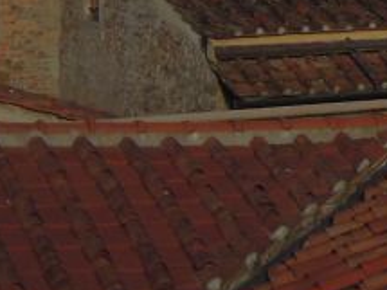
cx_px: 556
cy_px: -324
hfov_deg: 8.2
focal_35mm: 238
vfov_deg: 6.1
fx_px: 2659
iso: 160
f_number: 4.2
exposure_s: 1/1600
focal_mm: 9
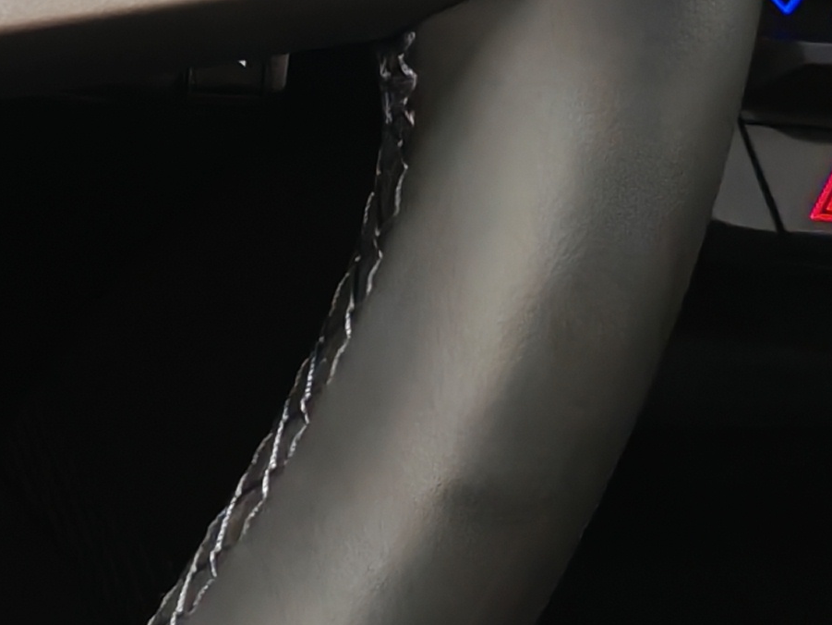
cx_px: -862
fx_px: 3606
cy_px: -288
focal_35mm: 150
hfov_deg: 11.7
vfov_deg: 9.6
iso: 800
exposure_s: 1/50
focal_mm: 6.12
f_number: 1.9
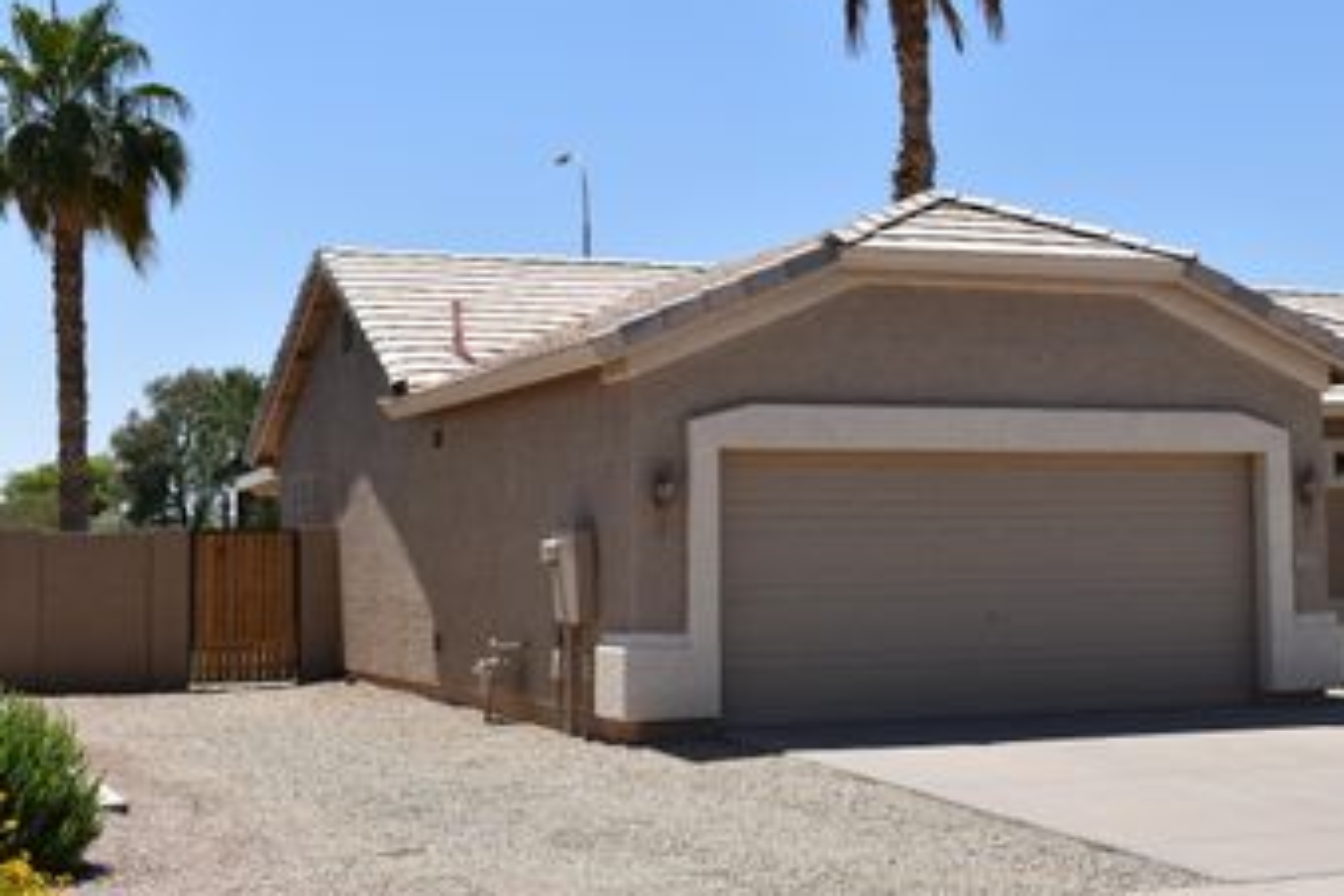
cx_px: 987
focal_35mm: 62
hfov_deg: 31.9
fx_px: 2314
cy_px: 383
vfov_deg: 21.9
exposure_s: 1/400
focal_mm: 28
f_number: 9
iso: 100
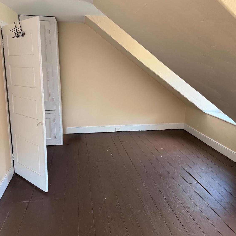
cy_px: 113
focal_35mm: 29
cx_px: 120
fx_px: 224
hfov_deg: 55.6
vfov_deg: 55.6
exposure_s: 1/120
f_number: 1.78
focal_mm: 6.76
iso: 200
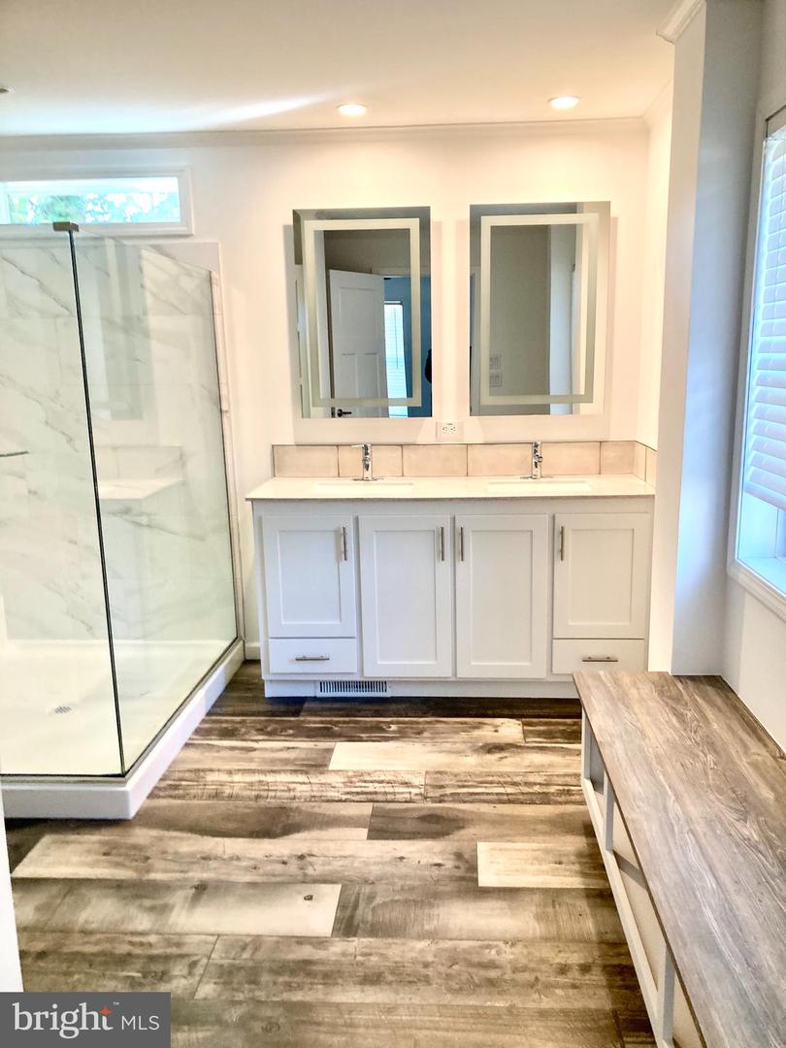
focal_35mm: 28
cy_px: 524
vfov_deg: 63.4
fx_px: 848
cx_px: 393
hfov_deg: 49.7
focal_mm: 3.99
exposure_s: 1/60
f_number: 1.8
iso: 100
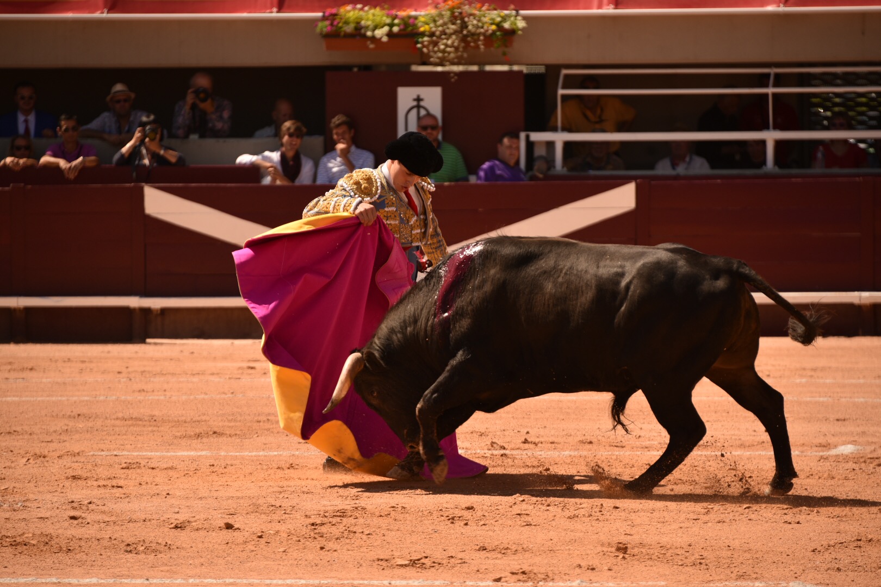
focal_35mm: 210
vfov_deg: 6.5
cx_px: 440
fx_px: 5139
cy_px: 294
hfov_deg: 9.8
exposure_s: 1/1000
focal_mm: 210
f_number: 5.6
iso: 200
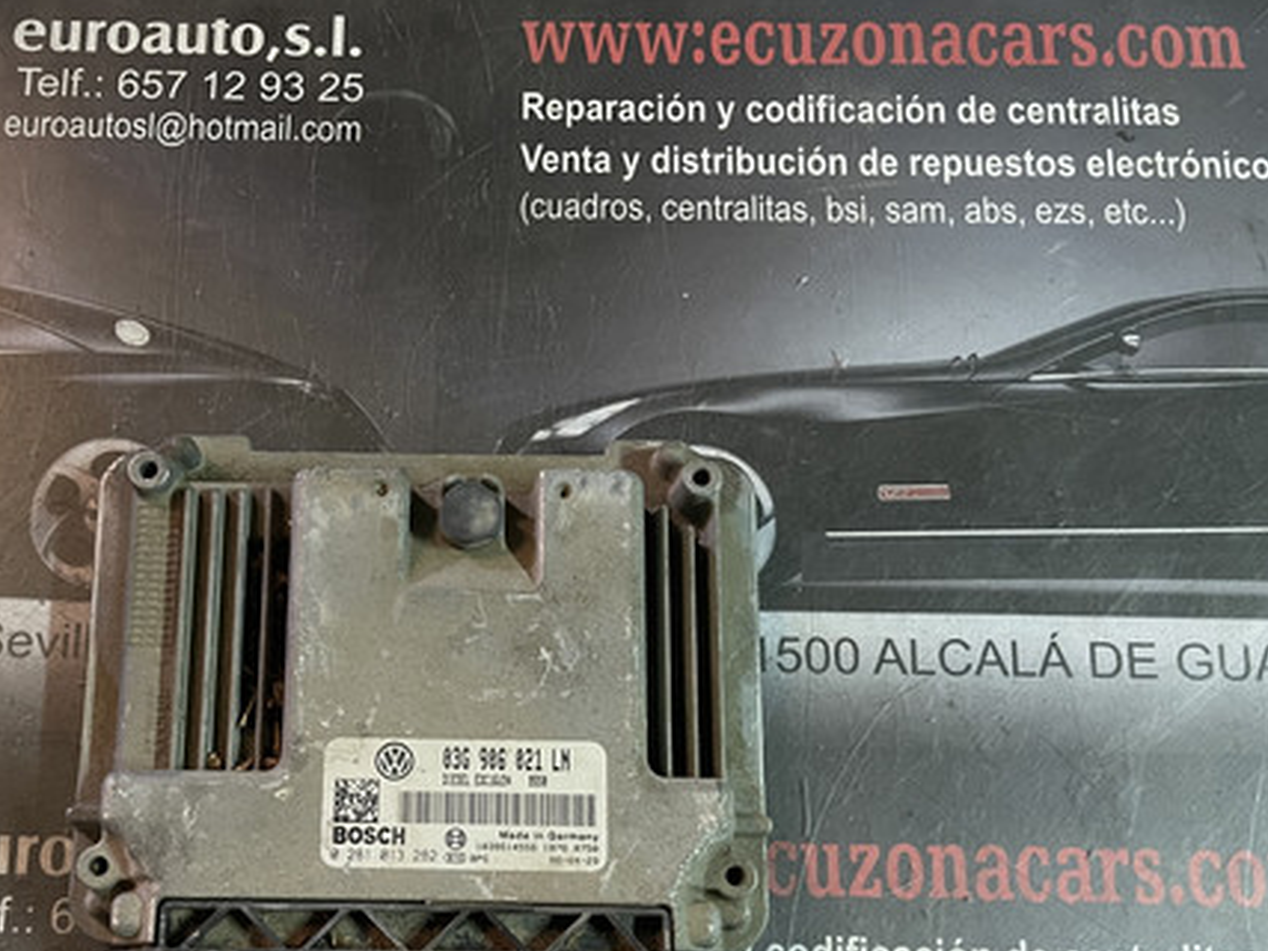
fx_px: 1428
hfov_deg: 47.3
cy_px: 675
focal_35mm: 39
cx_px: 445
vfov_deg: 36.2
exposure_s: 1/25
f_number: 1.6
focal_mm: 5.1
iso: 640
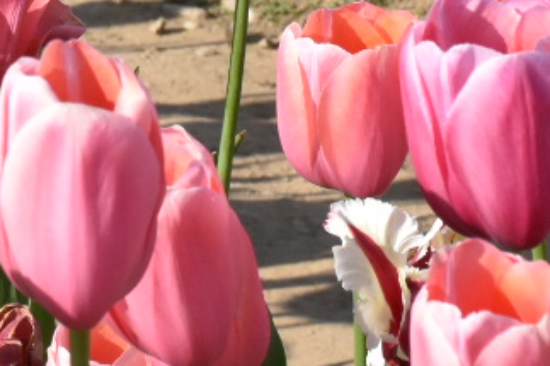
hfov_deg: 6.1
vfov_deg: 4.0
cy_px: -543
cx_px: -131
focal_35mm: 339
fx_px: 5169
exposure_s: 1/2000
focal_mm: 45
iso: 1000
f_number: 9
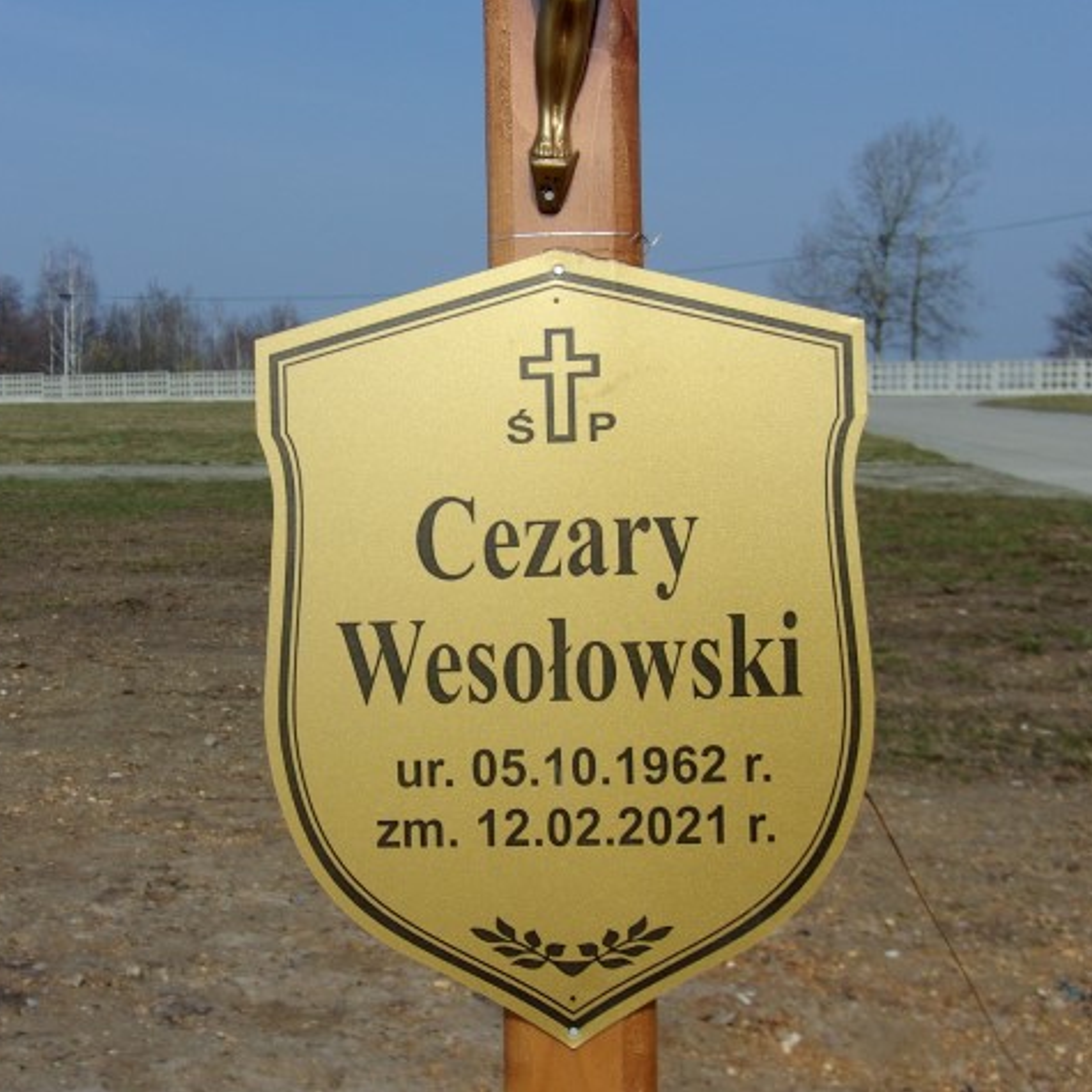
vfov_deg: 34.0
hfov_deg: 33.9
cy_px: 545
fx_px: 1785
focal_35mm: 50
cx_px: 444
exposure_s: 1/110
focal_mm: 7.6
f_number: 13.1
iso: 80
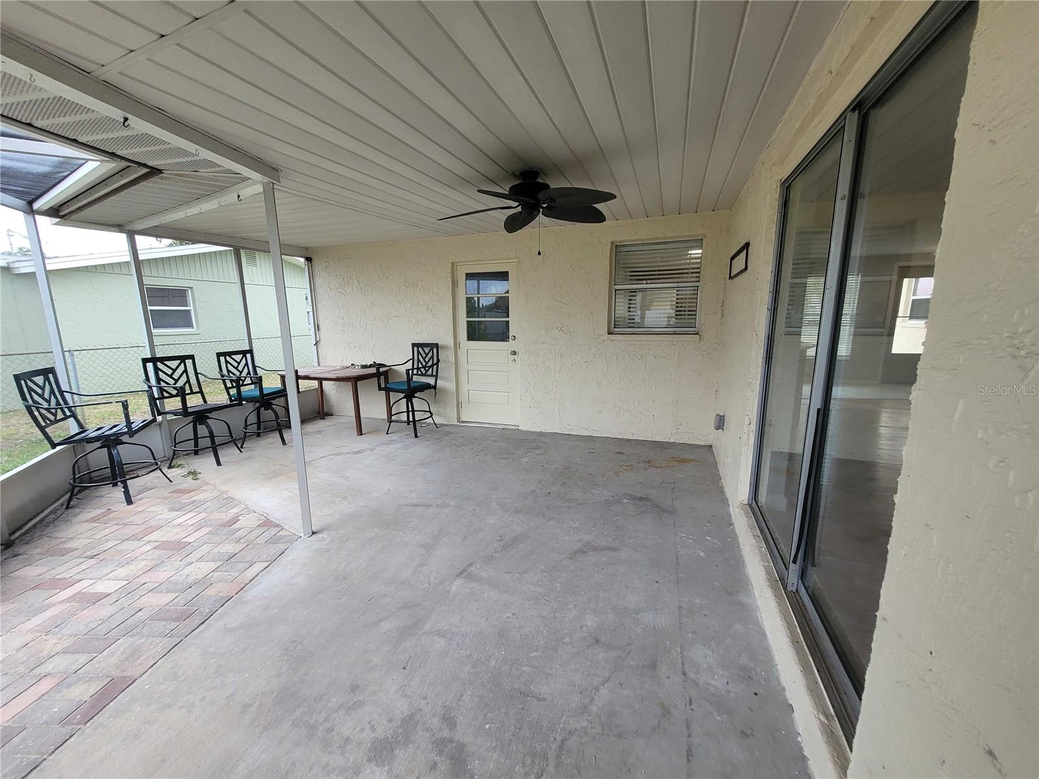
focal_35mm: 13
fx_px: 390
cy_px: 390
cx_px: 520
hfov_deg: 106.2
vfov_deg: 89.9
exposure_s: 1/120
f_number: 2.2
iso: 80
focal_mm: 1.74
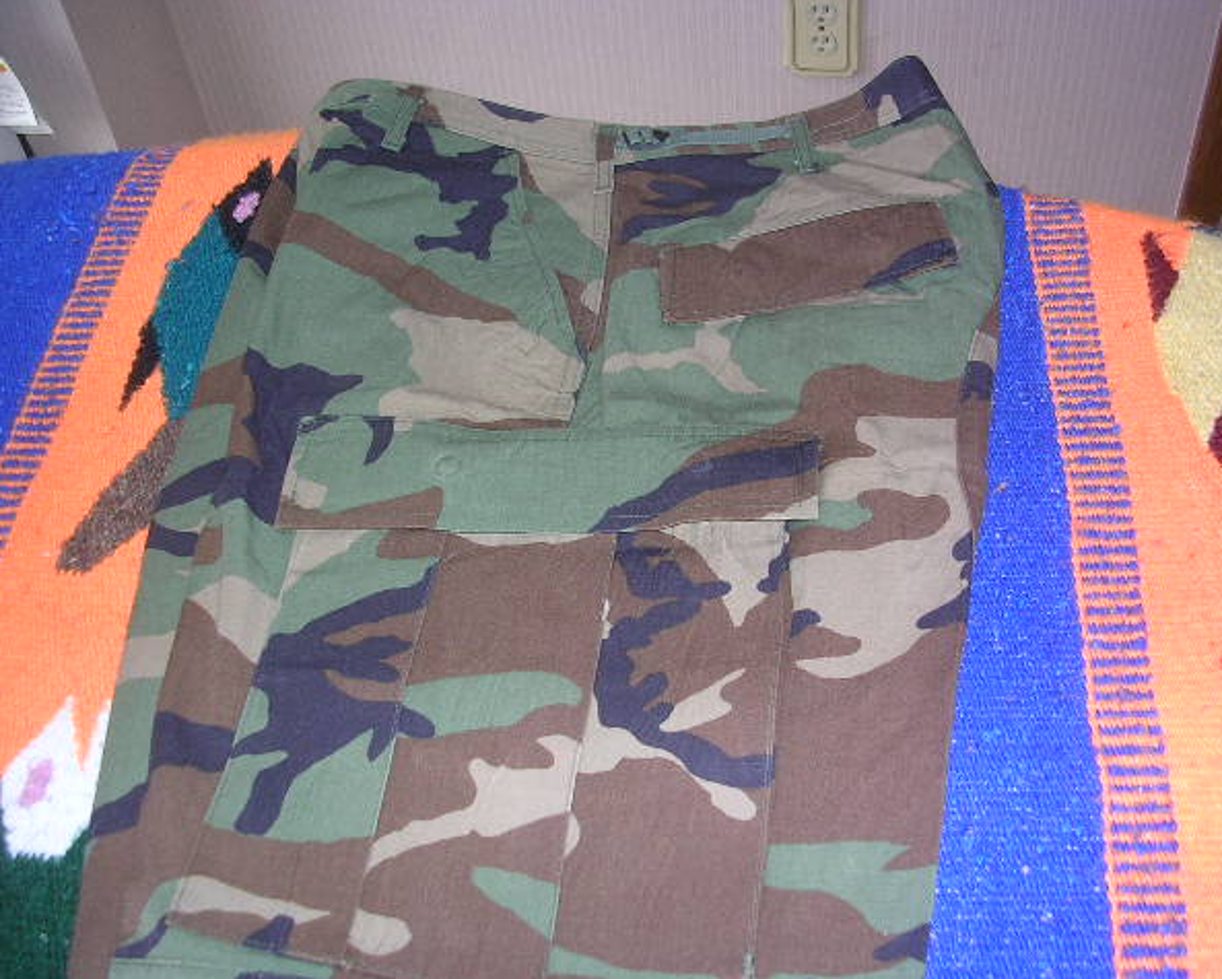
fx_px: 1447
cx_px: 610
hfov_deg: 45.8
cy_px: 491
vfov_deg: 37.4
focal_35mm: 40
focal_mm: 5.8
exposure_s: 1/60.1
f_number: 2.8
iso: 50
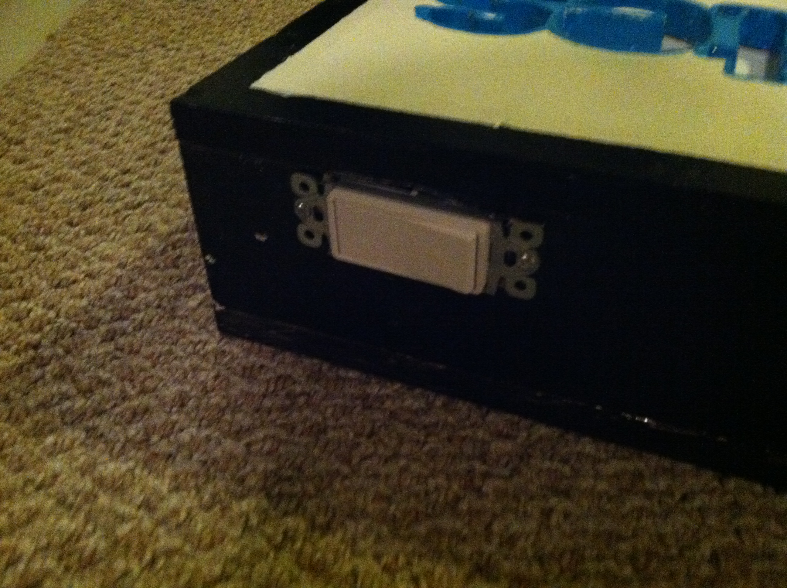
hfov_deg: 52.7
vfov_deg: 40.6
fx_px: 795
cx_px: 394
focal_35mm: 35
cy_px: 294
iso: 1000
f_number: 2.8
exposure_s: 1/17
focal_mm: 3.85
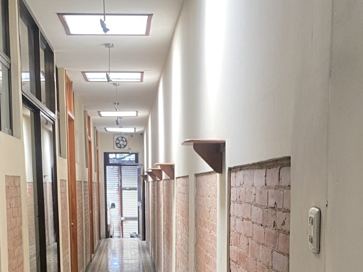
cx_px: 184
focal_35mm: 65
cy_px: 274
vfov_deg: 21.7
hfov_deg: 29.8
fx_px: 682
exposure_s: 1/60
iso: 160
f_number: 1.8
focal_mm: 4.25
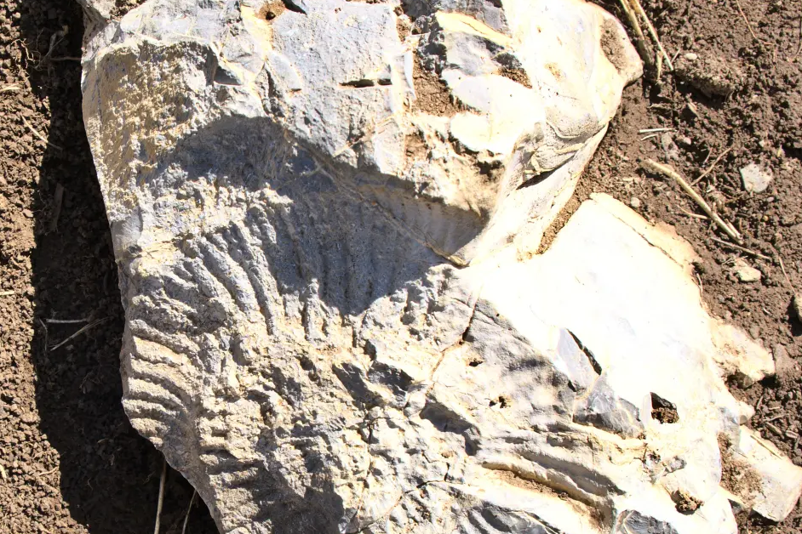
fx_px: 1225
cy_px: 375
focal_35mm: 55
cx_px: 179
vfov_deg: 24.4
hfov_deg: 35.3
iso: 160
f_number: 9
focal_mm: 18
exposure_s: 1/125
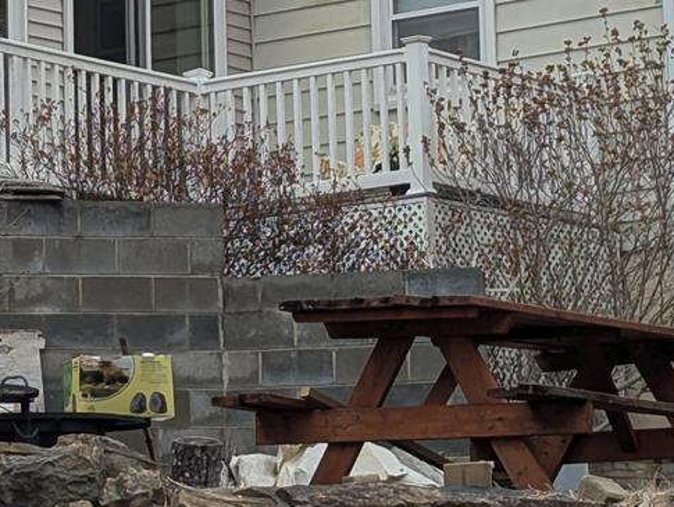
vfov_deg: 7.4
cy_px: 56
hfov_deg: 9.8
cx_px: 235
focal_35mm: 202
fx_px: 3938
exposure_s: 1/1381
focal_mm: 6.81
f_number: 1.85
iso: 52
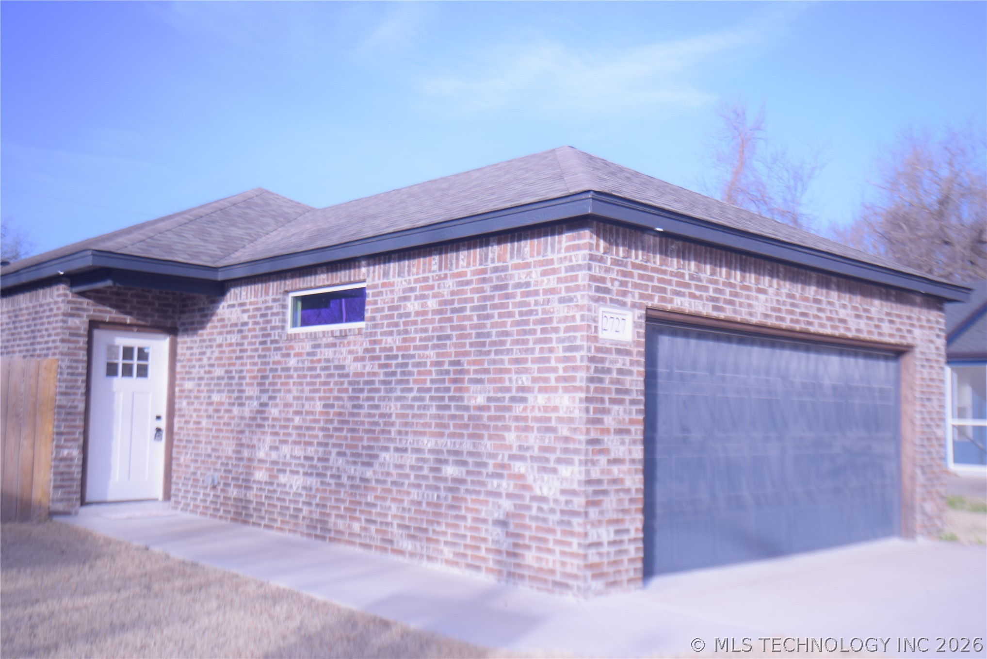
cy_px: 330
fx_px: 960
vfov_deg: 37.9
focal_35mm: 35
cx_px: 494
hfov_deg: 54.4
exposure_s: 1/320
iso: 250
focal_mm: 35
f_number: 4.5
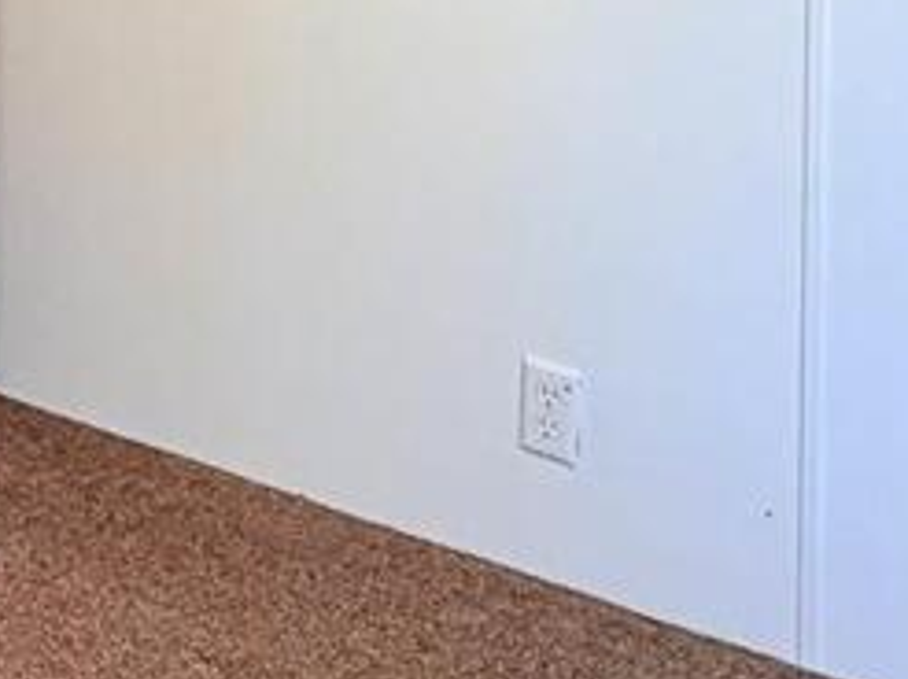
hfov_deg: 21.8
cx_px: -229
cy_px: -295
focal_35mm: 82
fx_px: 2149
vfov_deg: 16.6
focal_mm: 2.22
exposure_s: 1/60
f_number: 2.2
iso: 200
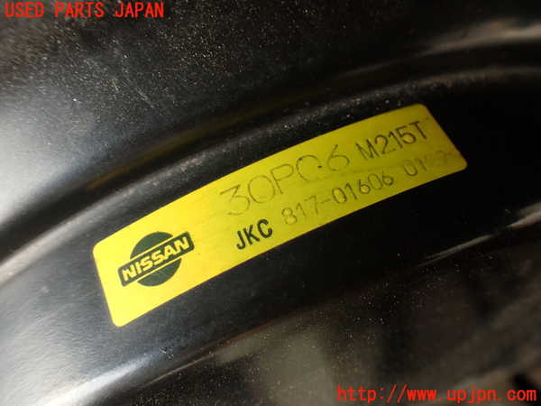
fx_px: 500
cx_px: 270
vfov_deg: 44.2
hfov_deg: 56.8
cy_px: 203
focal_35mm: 32
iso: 200
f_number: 2.4
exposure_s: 1/60
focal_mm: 5.79
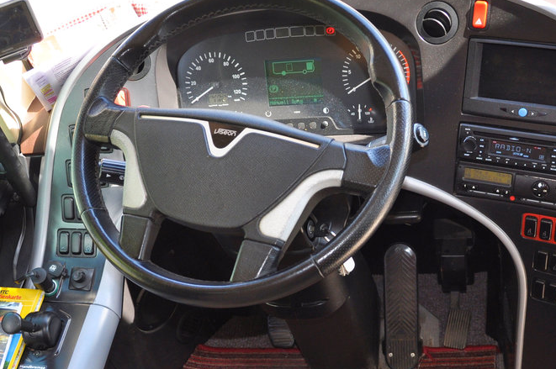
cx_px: 323
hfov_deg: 40.3
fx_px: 756
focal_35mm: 49
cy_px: 284
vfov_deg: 27.0
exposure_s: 1/200
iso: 360
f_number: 3.5
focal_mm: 18
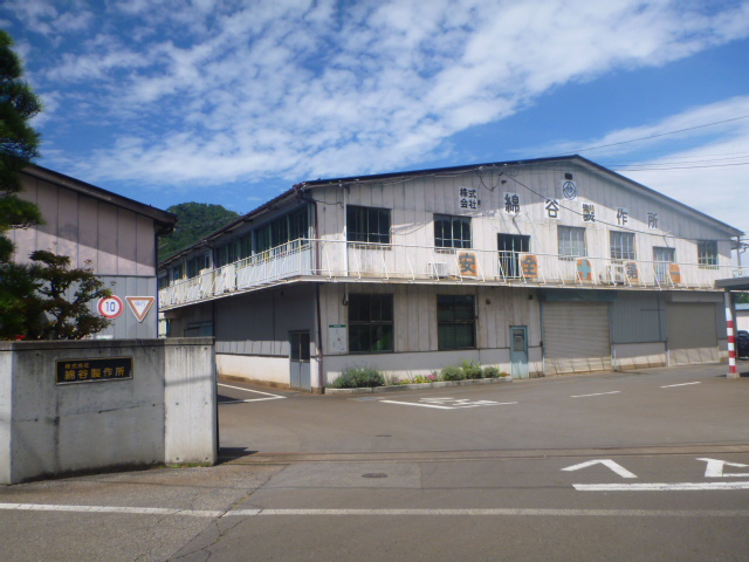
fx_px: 606
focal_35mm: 28
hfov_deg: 63.4
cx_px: 374
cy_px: 281
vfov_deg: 49.7
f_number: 3.3
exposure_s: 1/1300
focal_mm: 4.9
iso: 100
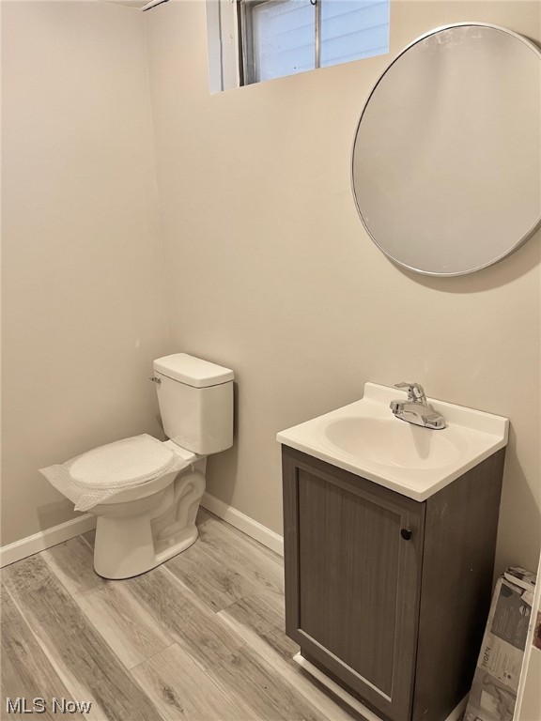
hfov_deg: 53.1
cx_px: 270
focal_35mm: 26
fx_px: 542
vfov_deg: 67.3
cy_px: 360
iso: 100
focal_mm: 5.1
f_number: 1.6
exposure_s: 1/60
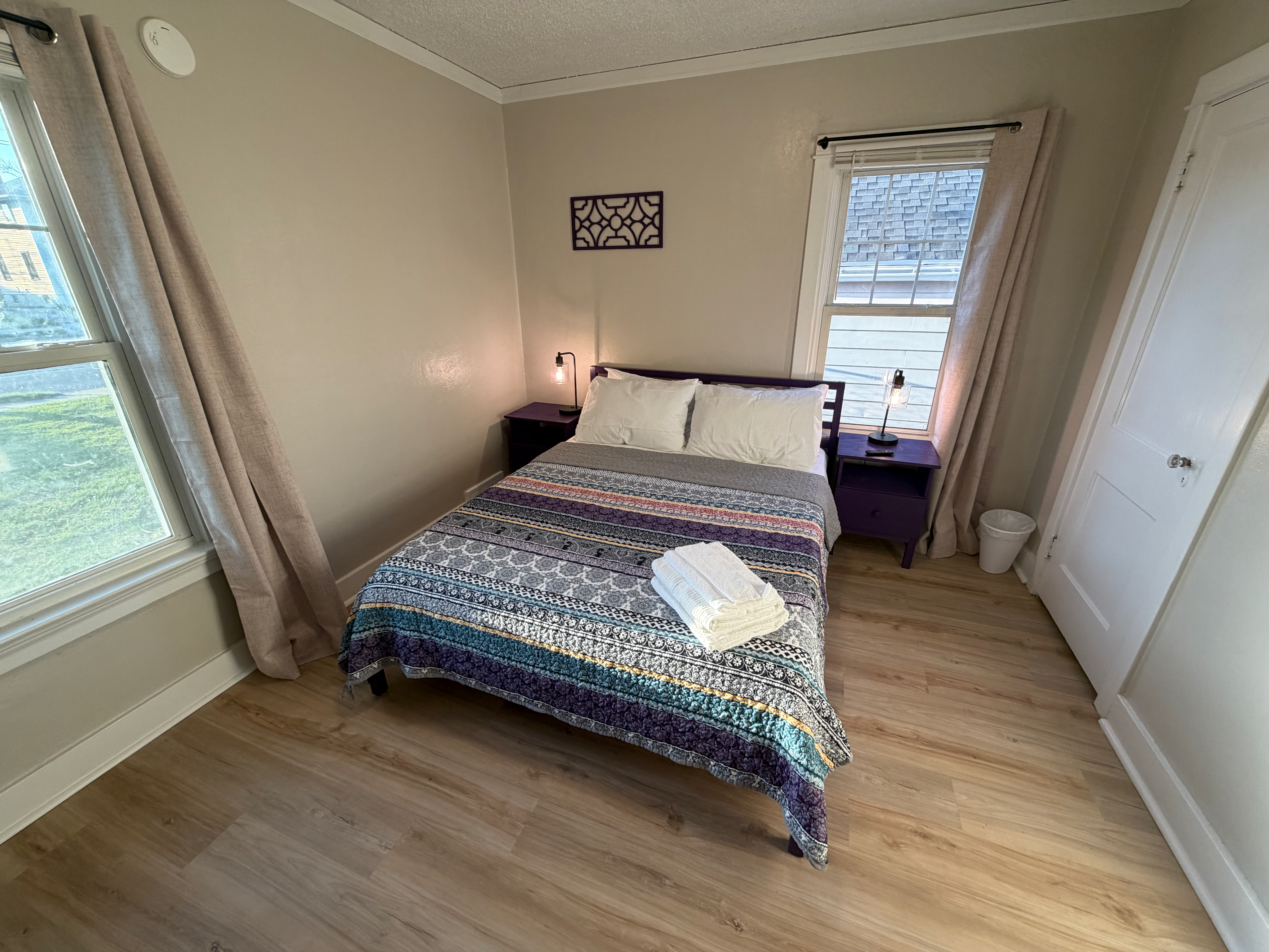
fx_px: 513
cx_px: 634
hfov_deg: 102.1
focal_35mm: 14
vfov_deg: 85.7
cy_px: 476
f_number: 2.2
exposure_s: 1/120
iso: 125
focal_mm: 2.22
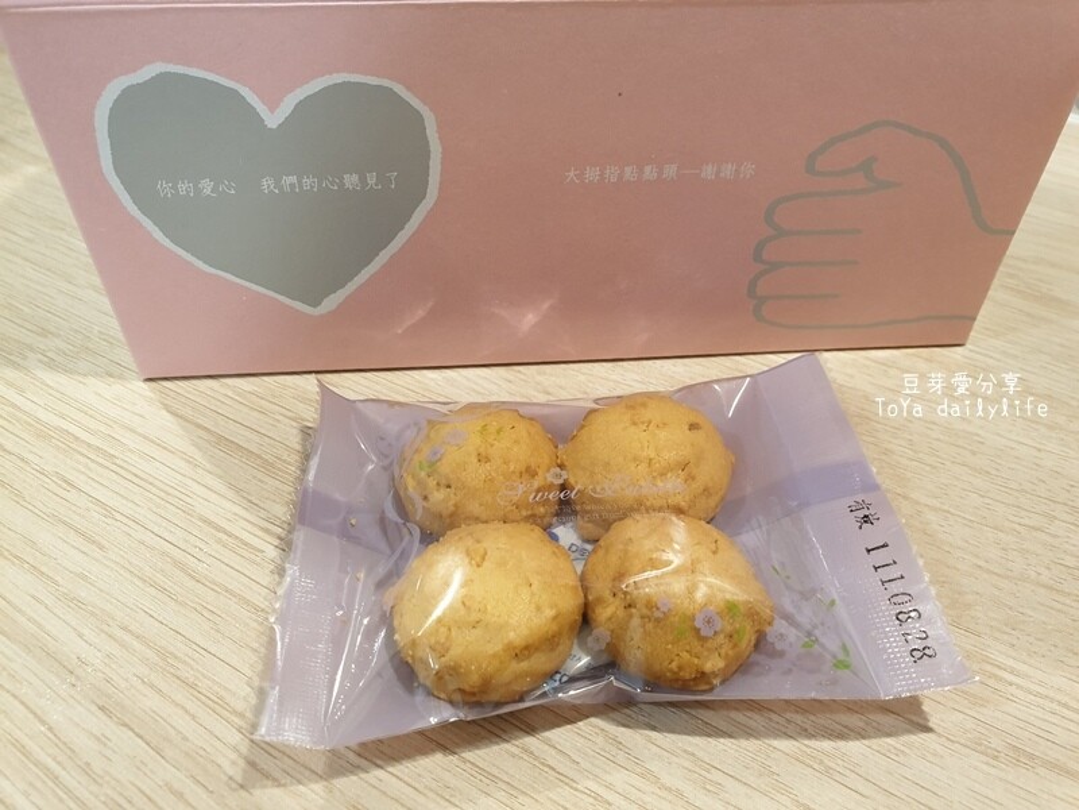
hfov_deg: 67.3
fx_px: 810
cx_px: 540
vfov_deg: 53.1
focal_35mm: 26
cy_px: 405
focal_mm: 4.3
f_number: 2.4
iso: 250
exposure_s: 1/40
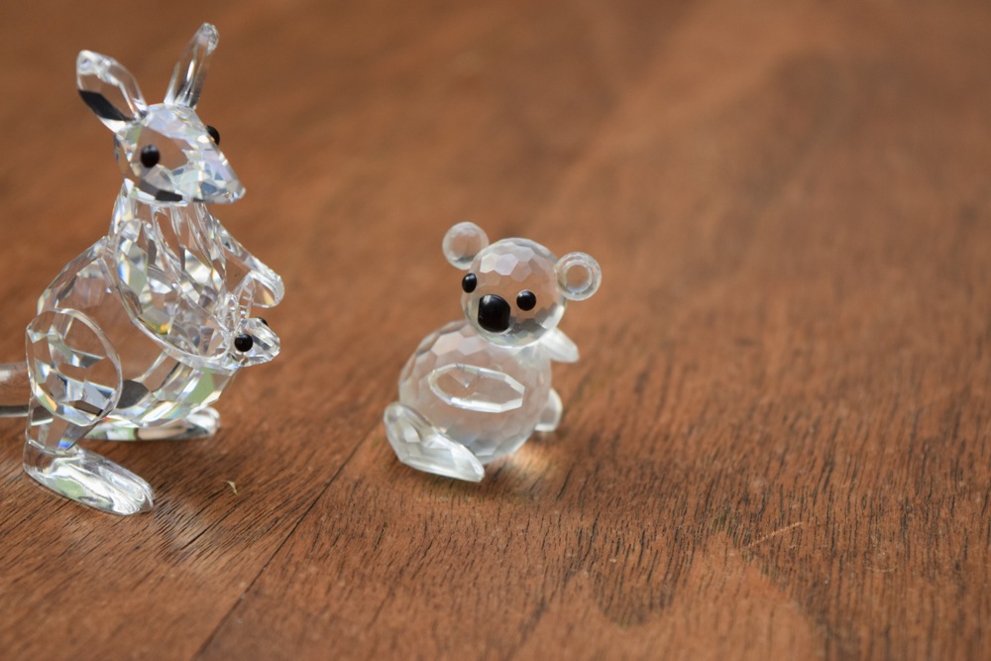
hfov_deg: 24.6
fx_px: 2271
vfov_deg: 16.6
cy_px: 330
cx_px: 496
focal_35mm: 82
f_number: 5.6
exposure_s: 1/80
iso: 800
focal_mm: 55
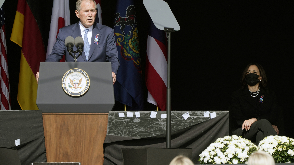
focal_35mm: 414
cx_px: 147
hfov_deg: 5.2
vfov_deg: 2.9
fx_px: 3227
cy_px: 80
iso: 400
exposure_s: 1/800
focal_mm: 395
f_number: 9
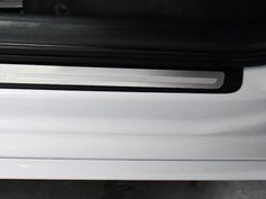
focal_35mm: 94
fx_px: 722
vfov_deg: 15.6
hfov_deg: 19.9
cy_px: 25
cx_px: -29
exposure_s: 1/125
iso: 2000
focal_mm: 18
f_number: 3.5
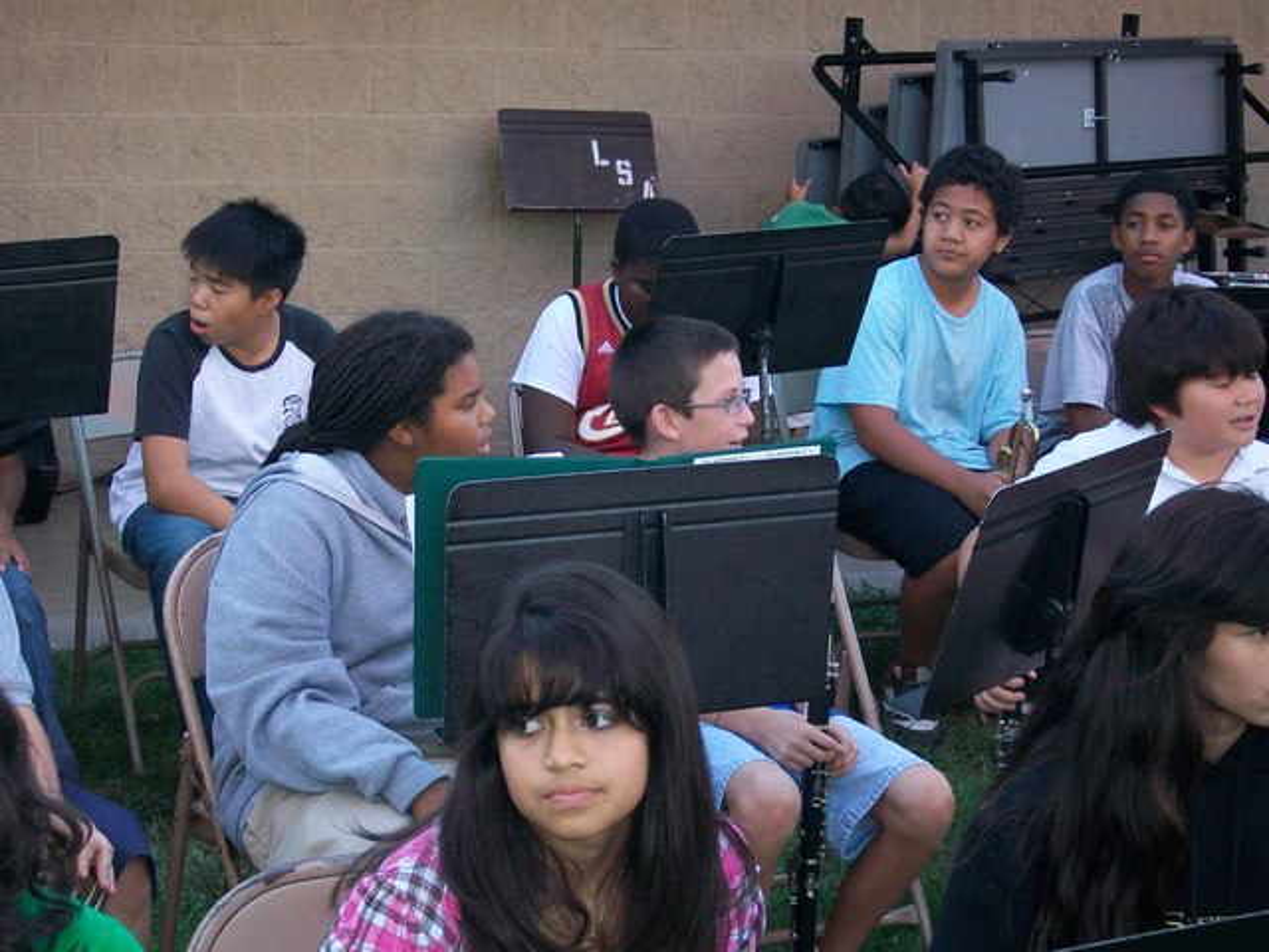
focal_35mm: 77
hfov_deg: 25.3
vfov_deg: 19.1
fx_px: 2823
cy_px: 476
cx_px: 634
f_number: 4.6
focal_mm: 13.7
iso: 160
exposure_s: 1/80
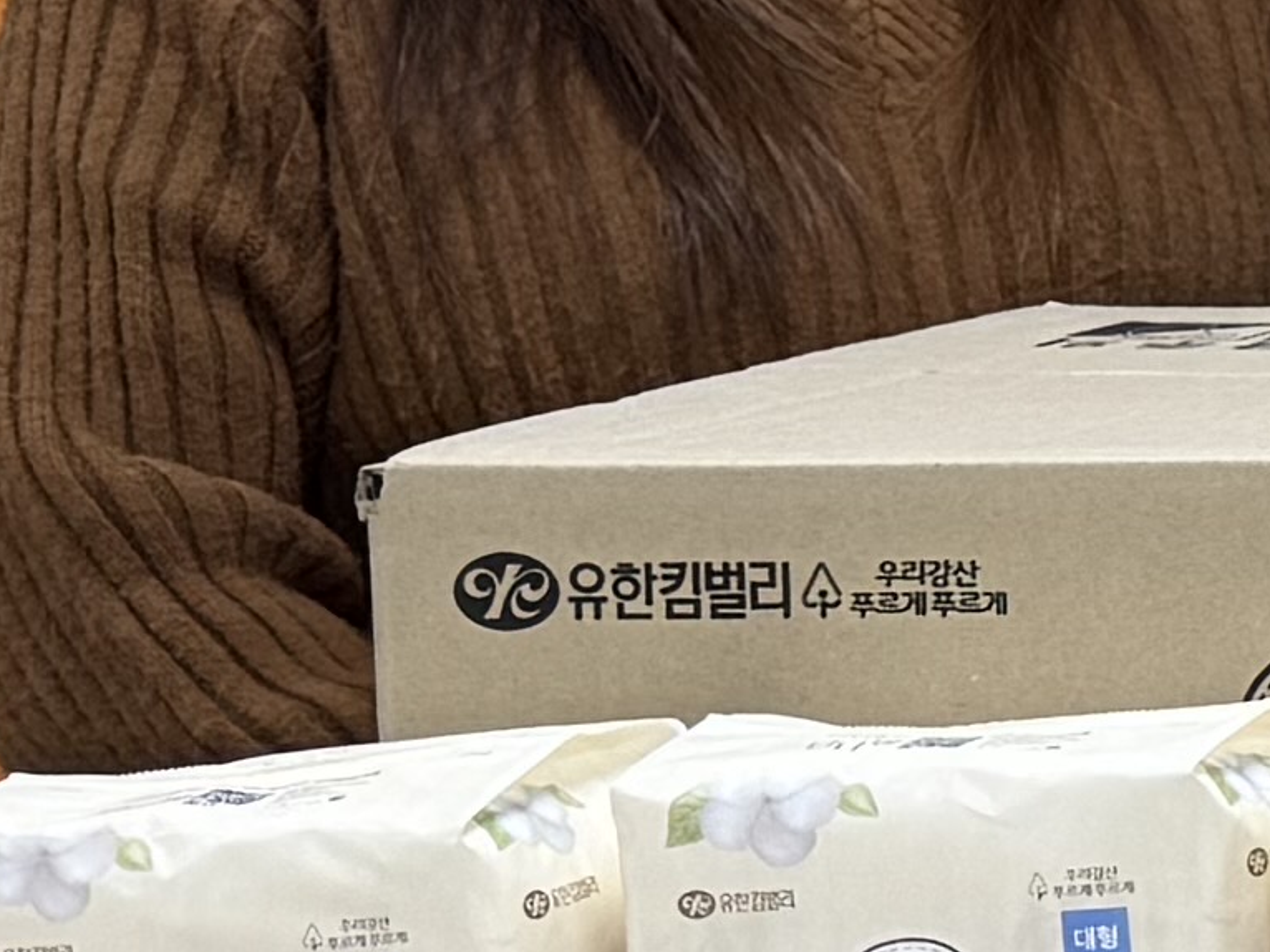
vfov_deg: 8.3
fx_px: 6565
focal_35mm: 179
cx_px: 4185
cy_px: 153
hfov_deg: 8.6
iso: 80
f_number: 1.78
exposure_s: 1/120
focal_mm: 6.76
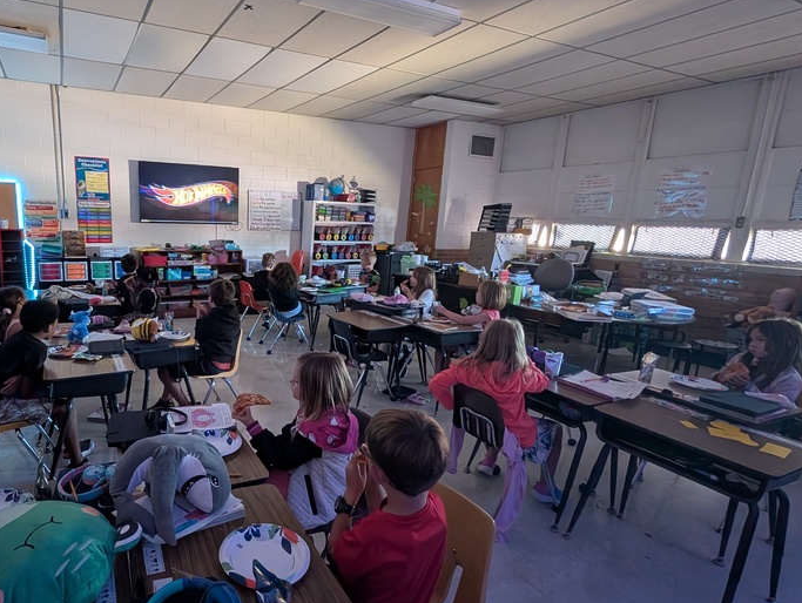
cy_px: 308
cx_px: 260
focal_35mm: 18
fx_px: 418
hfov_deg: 84.3
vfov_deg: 71.7
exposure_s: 1/24
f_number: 1.7
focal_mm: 2.02
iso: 539
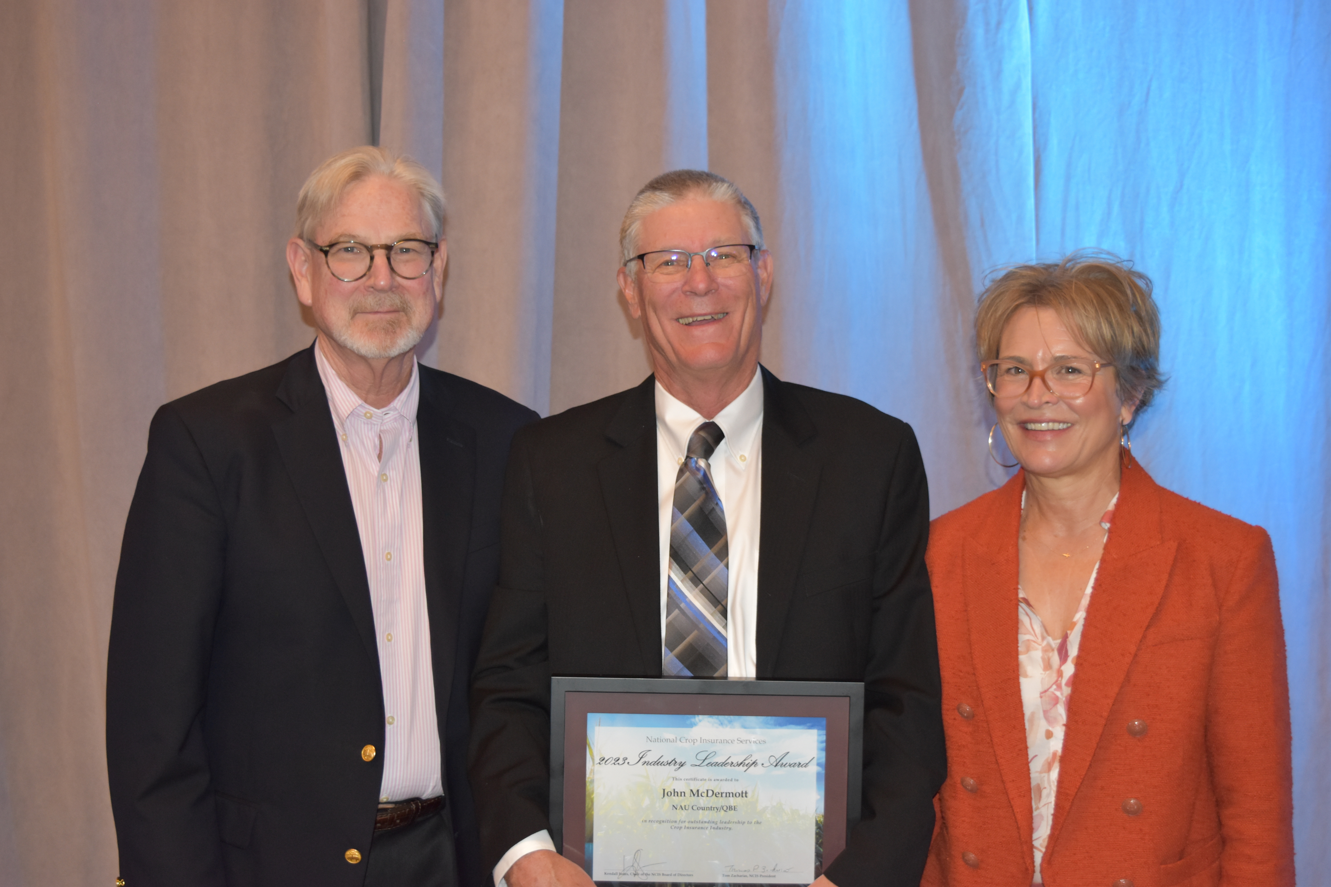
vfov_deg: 28.1
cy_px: 444
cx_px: 666
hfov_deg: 41.1
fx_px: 1775
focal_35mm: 48
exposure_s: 1/60
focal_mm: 32
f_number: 4.5
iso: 1100
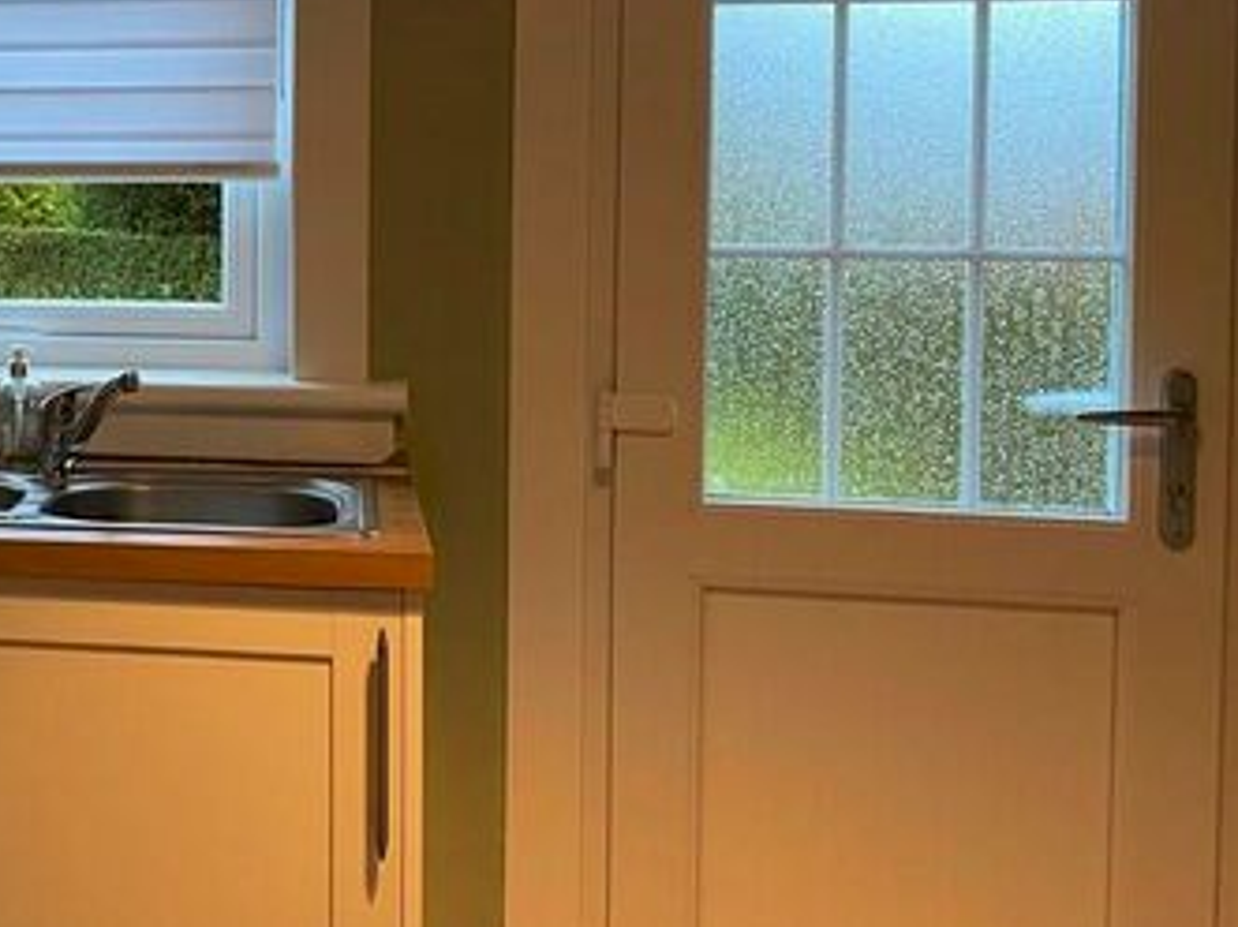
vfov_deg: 26.3
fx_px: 1966
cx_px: -67
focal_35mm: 55
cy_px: 282
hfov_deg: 31.6
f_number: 1.8
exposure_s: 1/60
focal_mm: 4.25
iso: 160
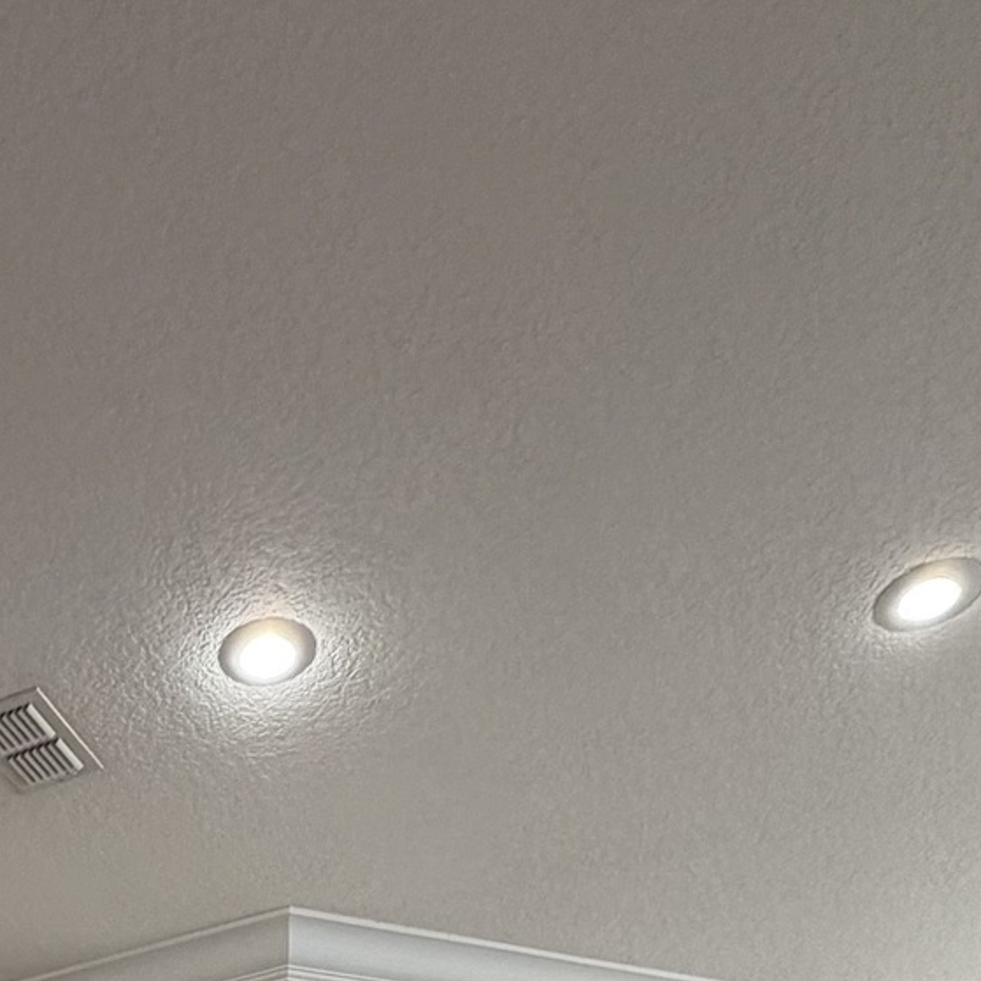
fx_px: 1635
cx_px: 90
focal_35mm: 51
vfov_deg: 21.4
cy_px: 1776
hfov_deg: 31.7
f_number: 2.2
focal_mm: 2.22
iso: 200
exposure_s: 1/60
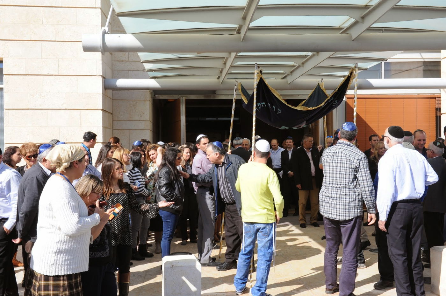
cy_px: 148
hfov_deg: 48.5
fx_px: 495
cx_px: 223
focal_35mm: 40
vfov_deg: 33.3
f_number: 22
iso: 640
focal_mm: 40
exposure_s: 1/125
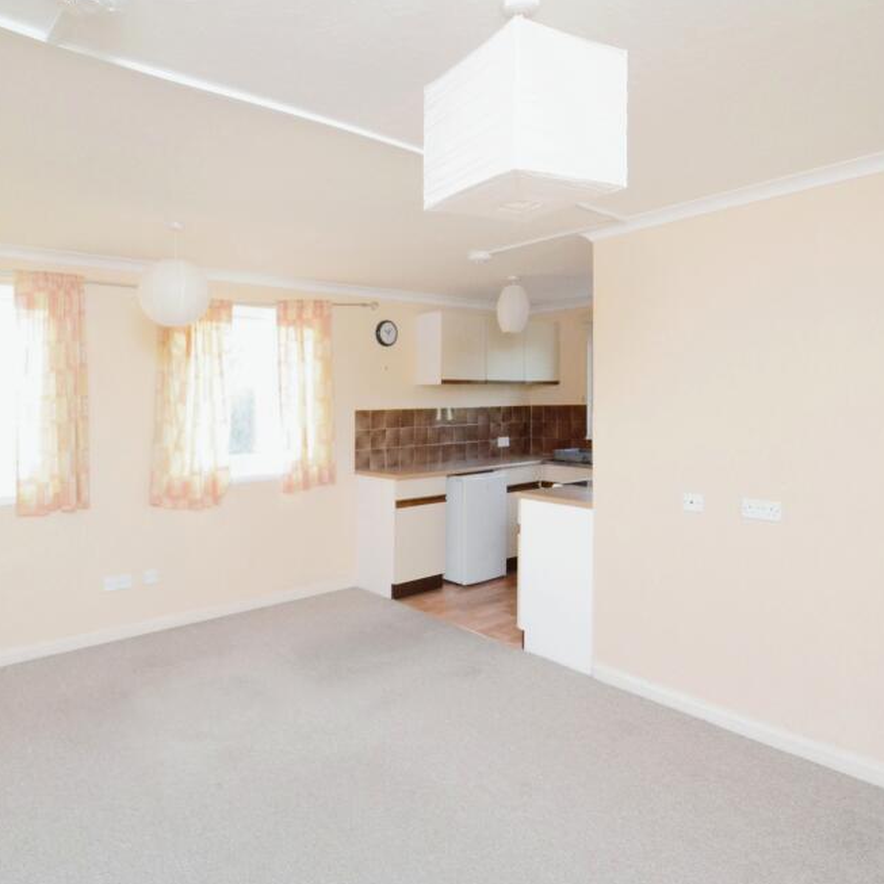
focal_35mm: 20
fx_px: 578
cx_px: 359
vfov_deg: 74.8
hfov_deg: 74.1
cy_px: 446
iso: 3200
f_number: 9
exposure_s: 1/125
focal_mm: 10
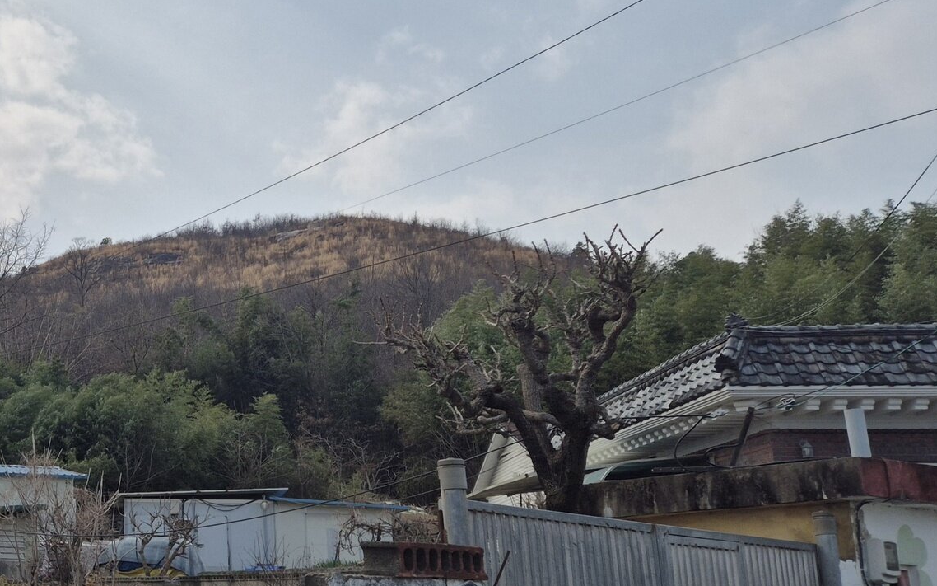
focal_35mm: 30
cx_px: 377
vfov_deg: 41.8
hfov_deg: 62.4
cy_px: 324
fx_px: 766
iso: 25
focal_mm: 5.4
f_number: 1.8
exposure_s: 1/5000
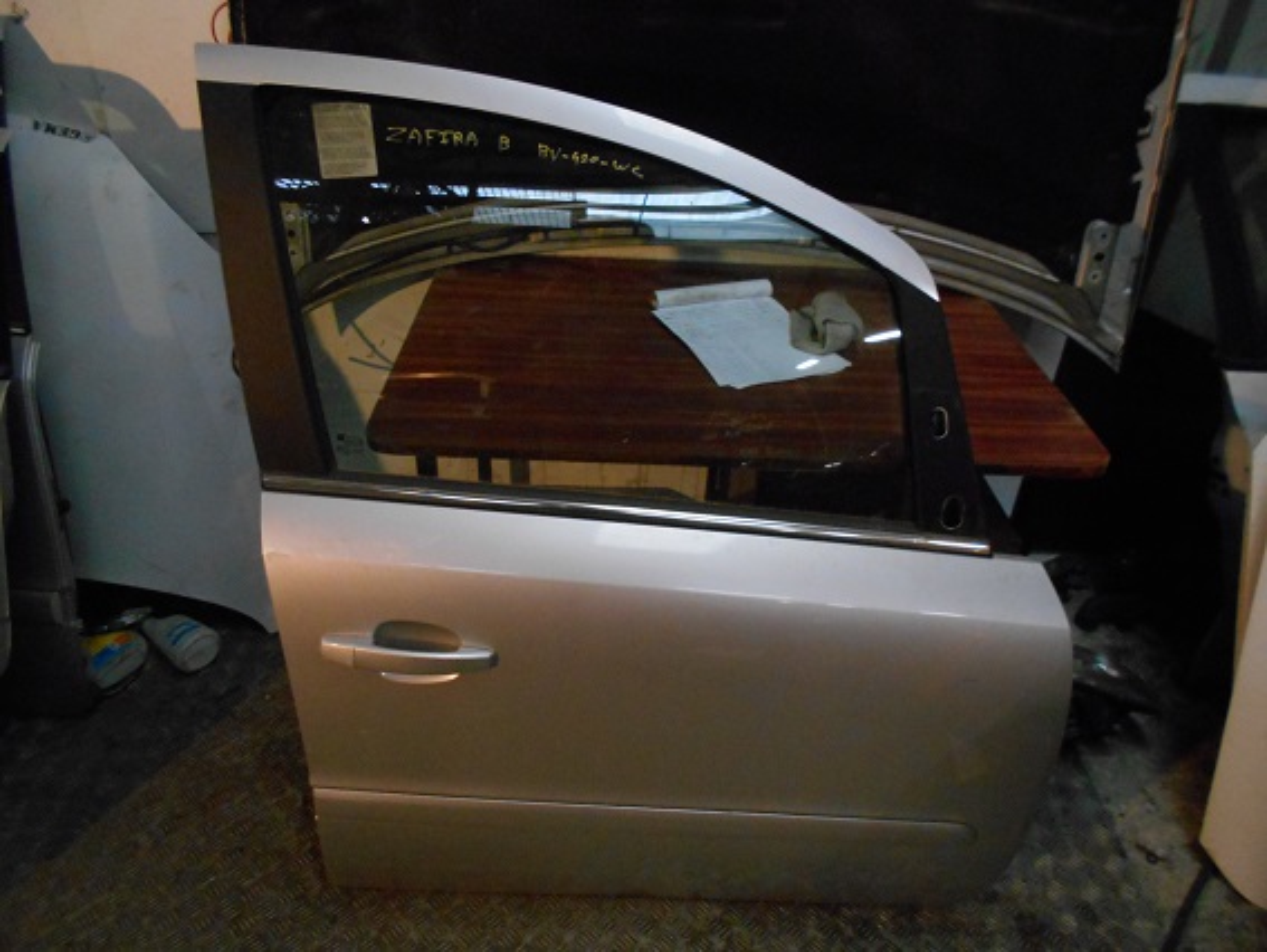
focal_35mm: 26
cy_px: 476
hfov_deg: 67.3
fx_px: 952
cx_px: 634
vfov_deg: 53.1
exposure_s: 1/15
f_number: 3.2
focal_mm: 4.6
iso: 720
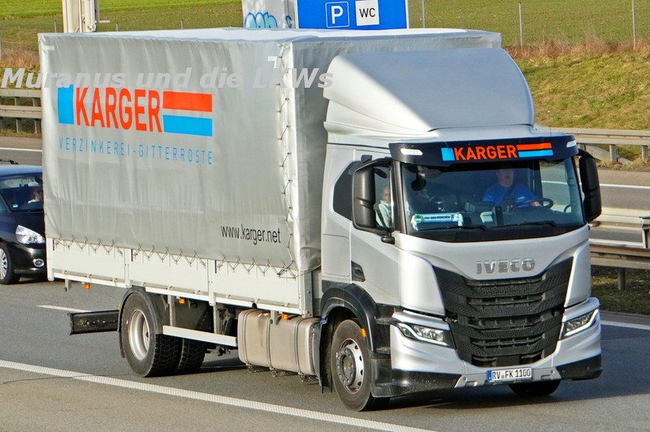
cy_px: 216
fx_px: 2327
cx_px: 325
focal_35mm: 129
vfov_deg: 10.6
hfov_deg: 15.9
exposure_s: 1/3200
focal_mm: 86
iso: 1250
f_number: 6.3
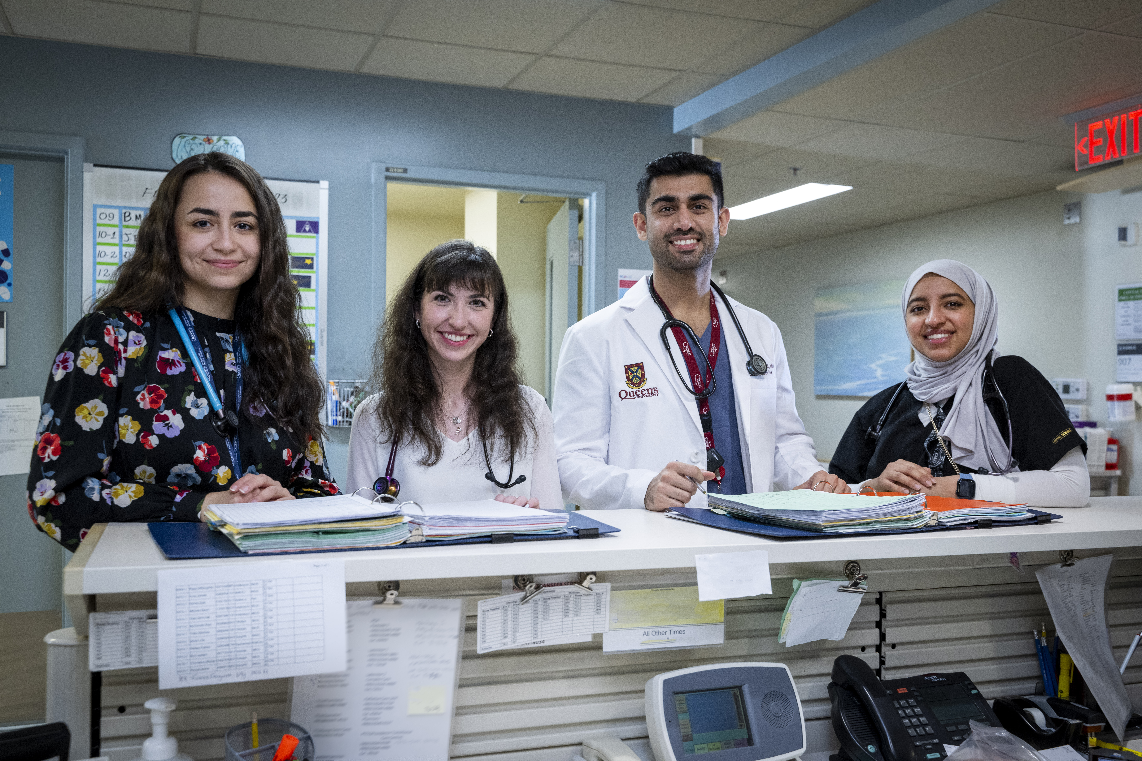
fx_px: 1047
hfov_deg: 57.2
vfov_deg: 40.0
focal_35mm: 33
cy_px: 380
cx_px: 571
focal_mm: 33
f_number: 4.5
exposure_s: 1/60
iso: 1600
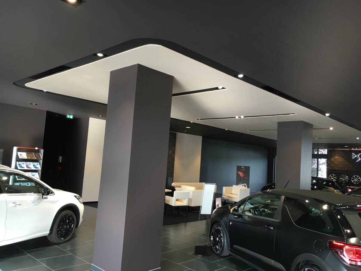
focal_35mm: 29
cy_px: 136
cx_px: 180
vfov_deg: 48.2
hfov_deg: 61.7
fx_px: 302
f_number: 2.2
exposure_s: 1/33
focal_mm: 4.15
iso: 50
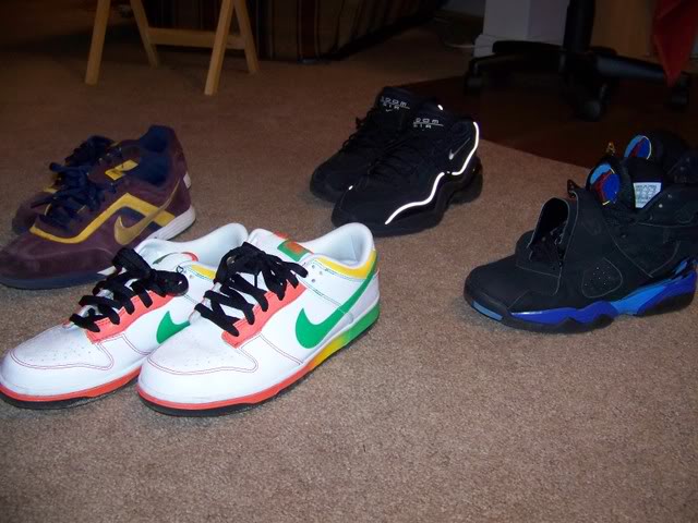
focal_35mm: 36
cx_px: 349
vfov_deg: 39.7
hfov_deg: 51.4
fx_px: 726
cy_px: 262
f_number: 2.8
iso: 200
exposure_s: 1/30
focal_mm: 5.85
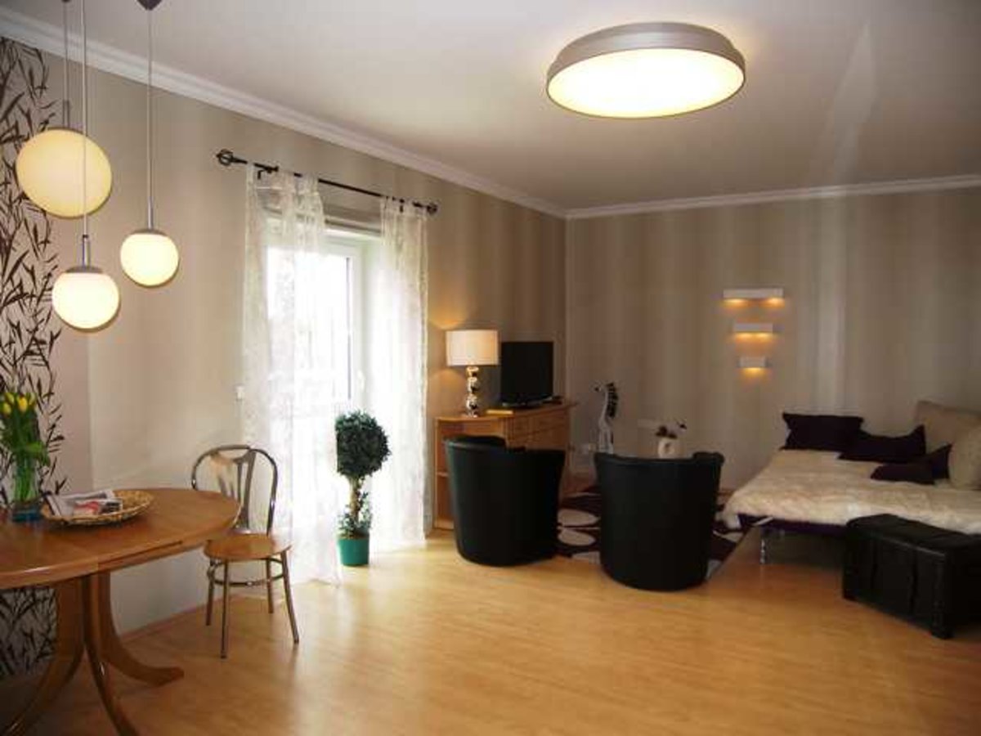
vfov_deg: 56.8
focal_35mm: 24
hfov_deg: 71.6
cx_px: 490
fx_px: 680
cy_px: 368
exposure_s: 1/60
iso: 50
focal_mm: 5
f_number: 2.8
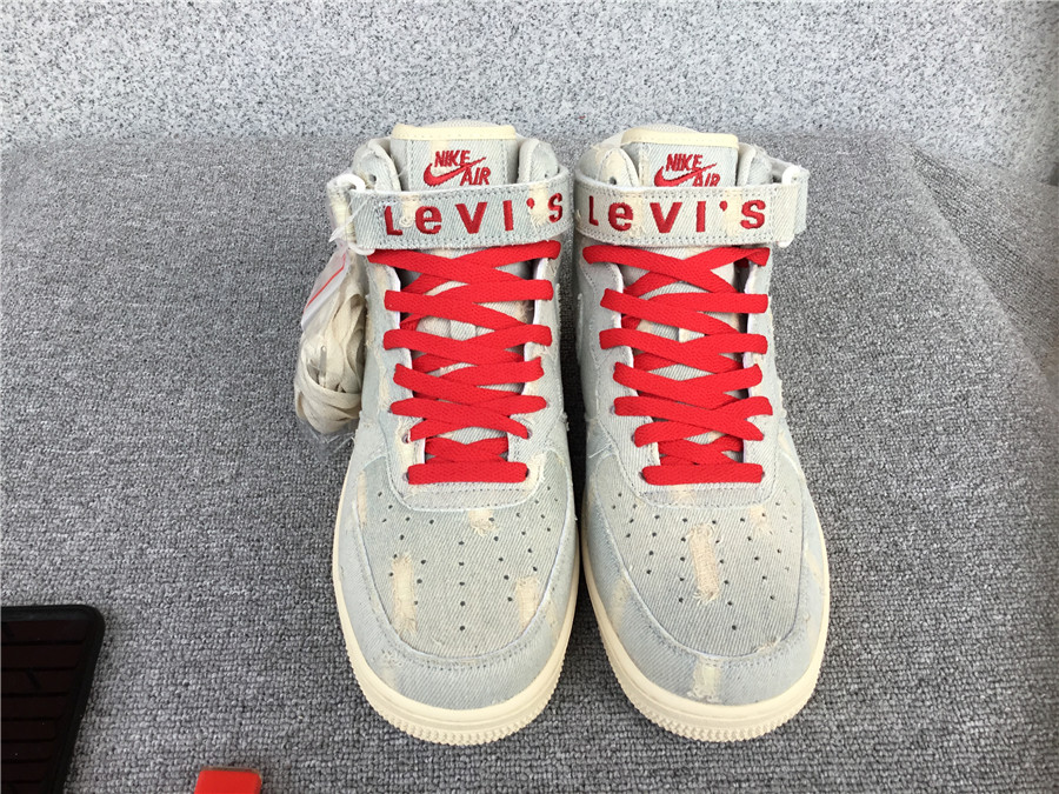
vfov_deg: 45.4
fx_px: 948
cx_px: 530
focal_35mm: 31
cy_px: 397
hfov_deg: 58.4
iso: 25
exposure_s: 1/235
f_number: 2.4
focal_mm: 3.3
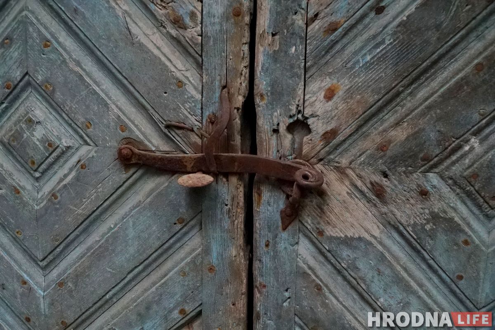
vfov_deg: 36.0
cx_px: 248
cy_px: 165
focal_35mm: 37
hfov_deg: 51.9
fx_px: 509
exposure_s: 1/500
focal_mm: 25
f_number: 5.6
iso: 12800
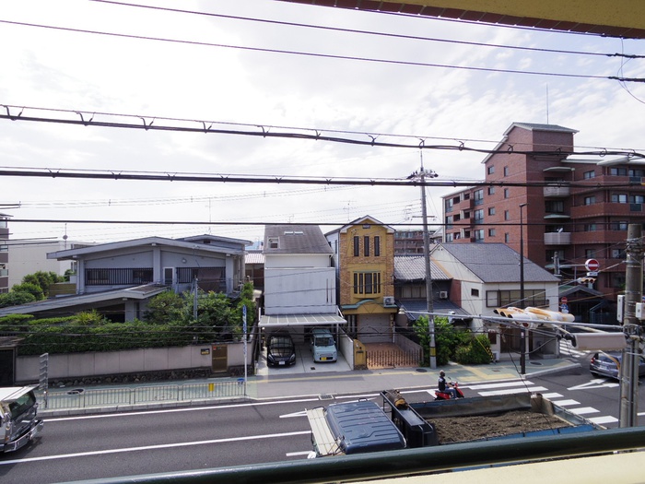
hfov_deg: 91.0
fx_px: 317
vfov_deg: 74.7
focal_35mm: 17
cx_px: 322
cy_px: 242
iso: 200
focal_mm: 3.8
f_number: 4.5
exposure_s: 1/800
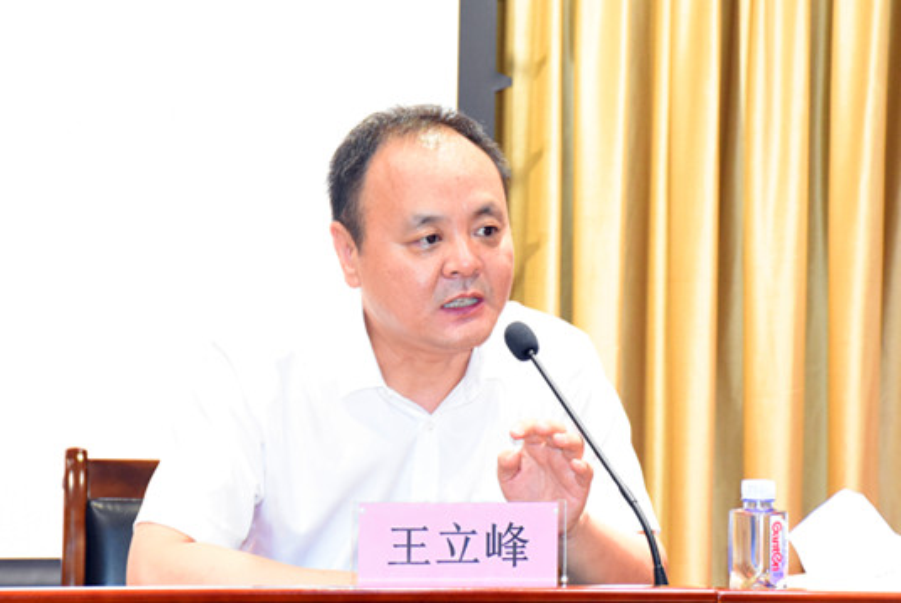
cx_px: 450
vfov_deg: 10.8
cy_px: 302
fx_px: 3195
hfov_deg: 16.0
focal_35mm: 128
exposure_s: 1/125
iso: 3200
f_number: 7.1
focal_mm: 85
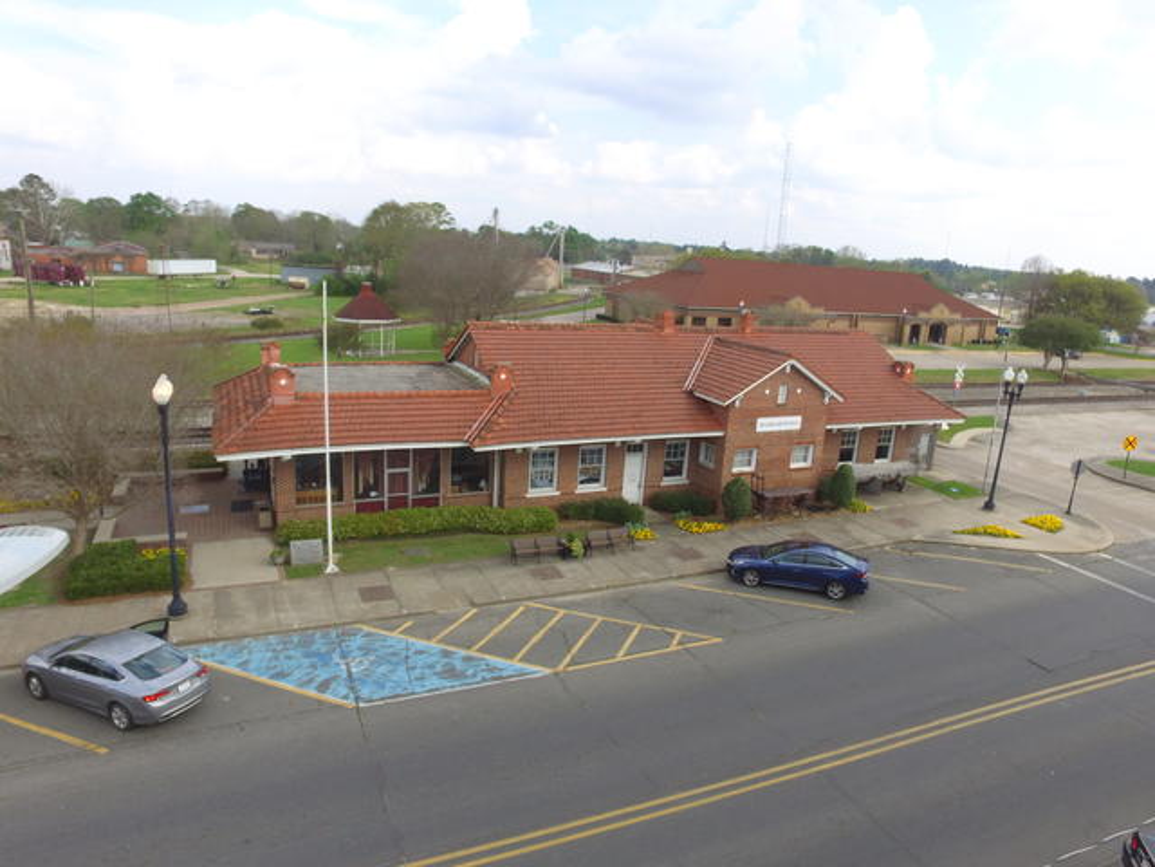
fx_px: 667
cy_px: 434
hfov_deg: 81.7
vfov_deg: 66.0
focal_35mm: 20
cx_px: 578
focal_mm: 3.61
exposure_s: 1/587
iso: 100
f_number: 2.8
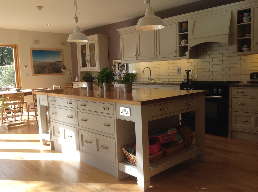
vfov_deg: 40.6
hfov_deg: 52.7
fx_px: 260
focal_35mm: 35
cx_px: 129
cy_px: 96
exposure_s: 1/265
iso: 50
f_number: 2.4
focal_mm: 4.28
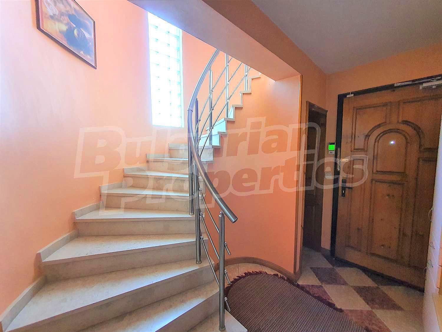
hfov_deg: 106.2
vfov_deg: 89.9
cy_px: 166
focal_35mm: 13
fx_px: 166
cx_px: 221
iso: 500
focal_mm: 1.8
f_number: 2.2
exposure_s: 1/33
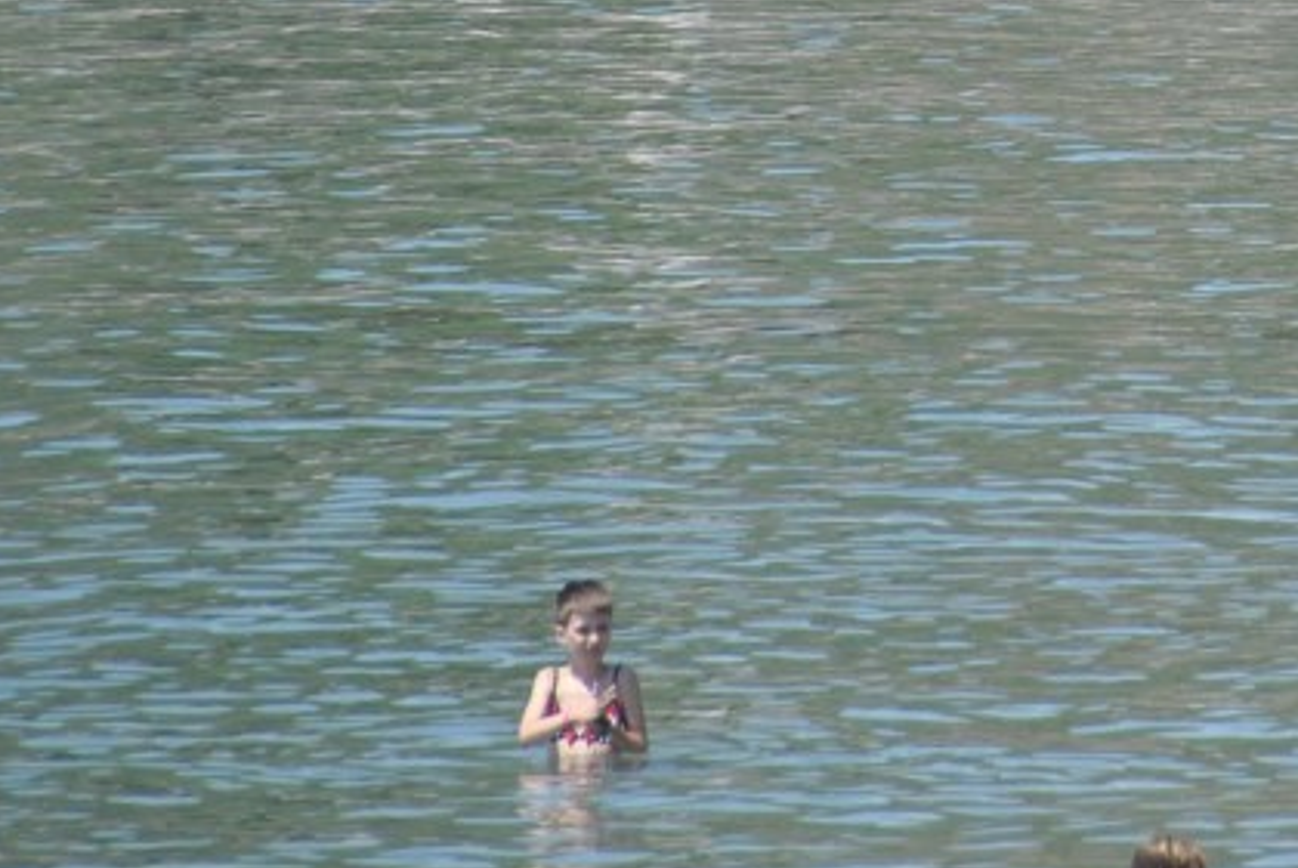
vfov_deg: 1.7
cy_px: -182
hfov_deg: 2.5
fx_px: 29596
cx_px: 1544
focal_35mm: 820
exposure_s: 1/800
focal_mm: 200
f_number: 5.6
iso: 200
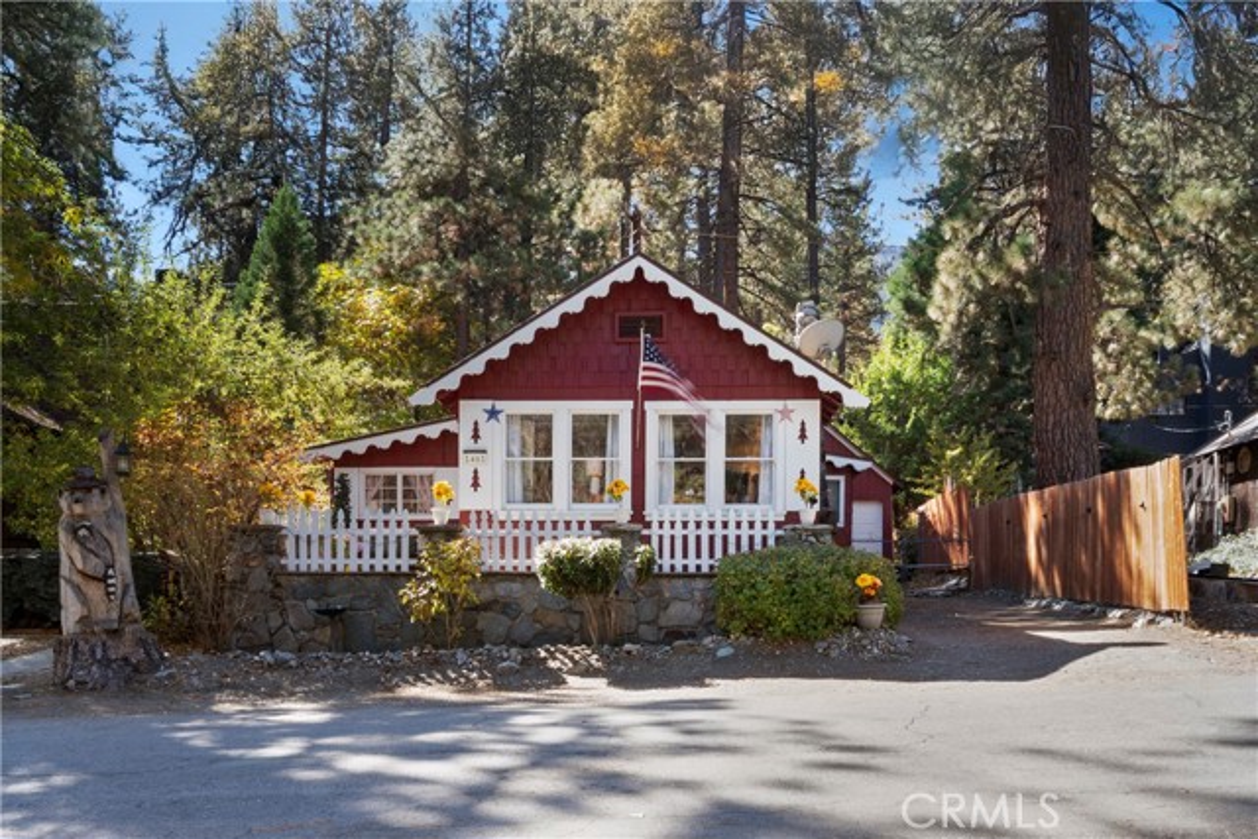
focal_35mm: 35
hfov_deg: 54.4
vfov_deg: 37.9
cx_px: 629
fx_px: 1223
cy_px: 420
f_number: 22
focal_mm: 35
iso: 40
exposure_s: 1
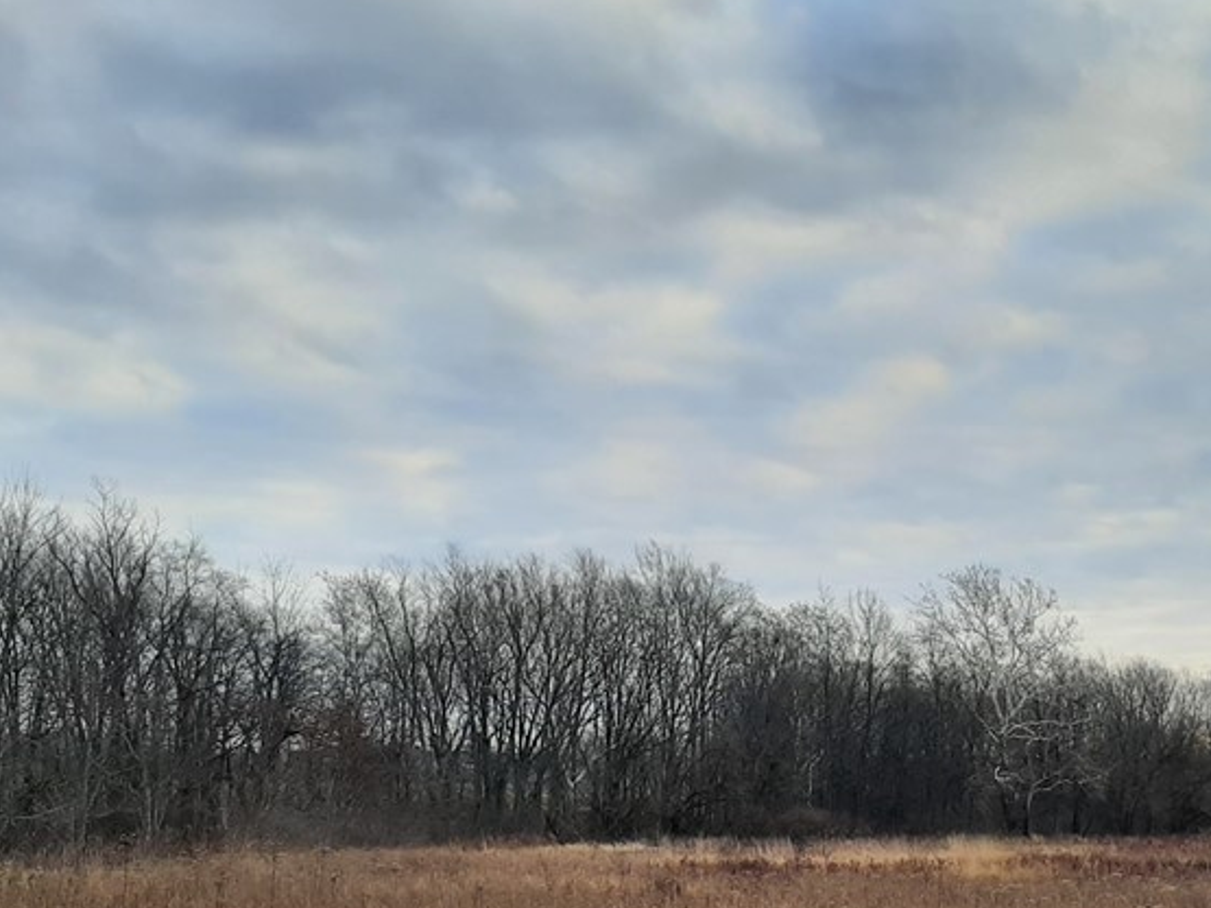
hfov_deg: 39.1
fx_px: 1679
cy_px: 722
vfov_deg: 29.6
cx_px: 834
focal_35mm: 48
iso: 40
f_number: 1.7
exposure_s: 1/478
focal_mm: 3.93
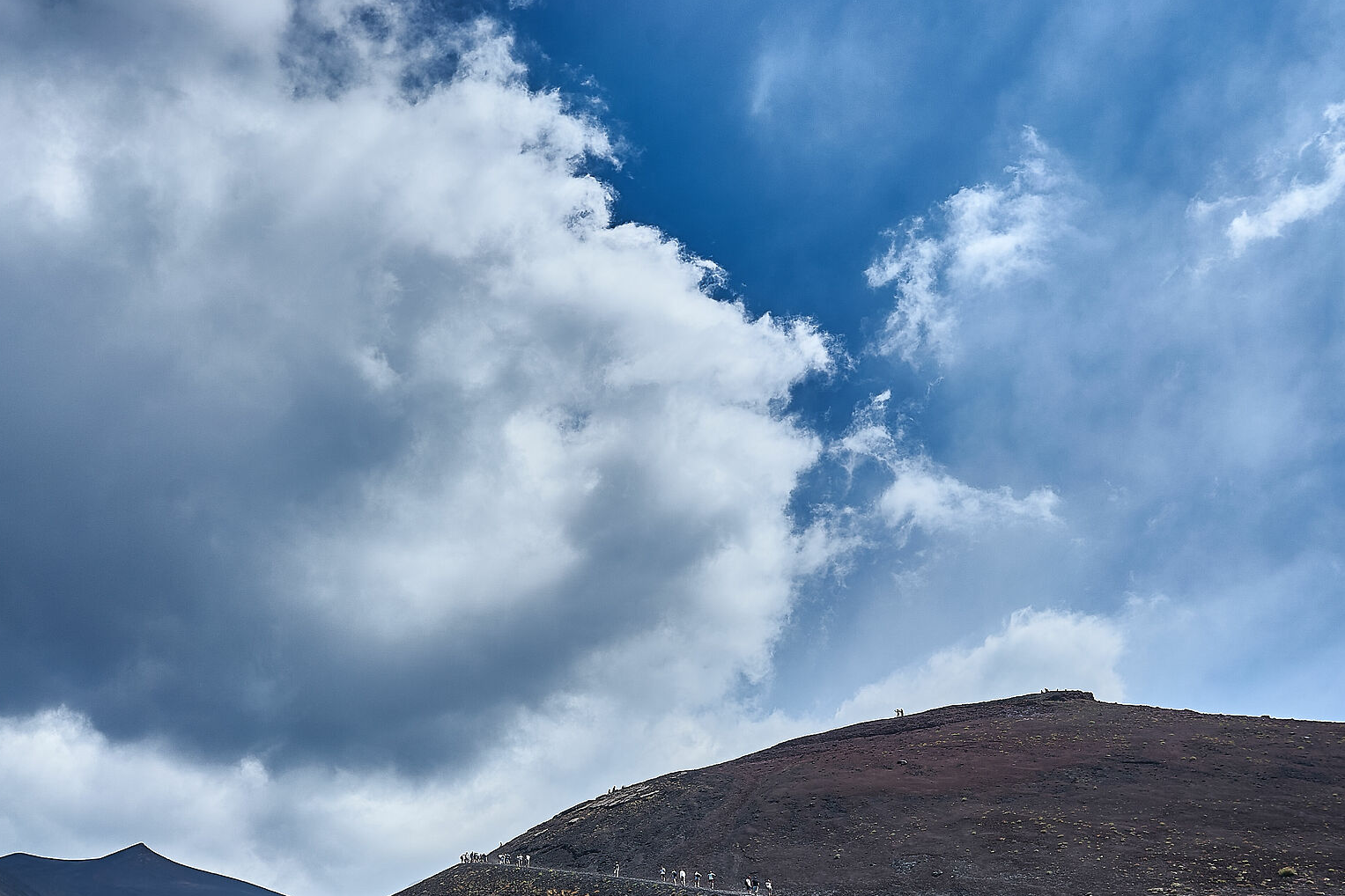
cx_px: 508
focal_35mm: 33
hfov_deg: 56.6
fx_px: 1233
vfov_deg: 39.4
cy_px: 609
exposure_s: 1/320
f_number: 8
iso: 100
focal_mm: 21
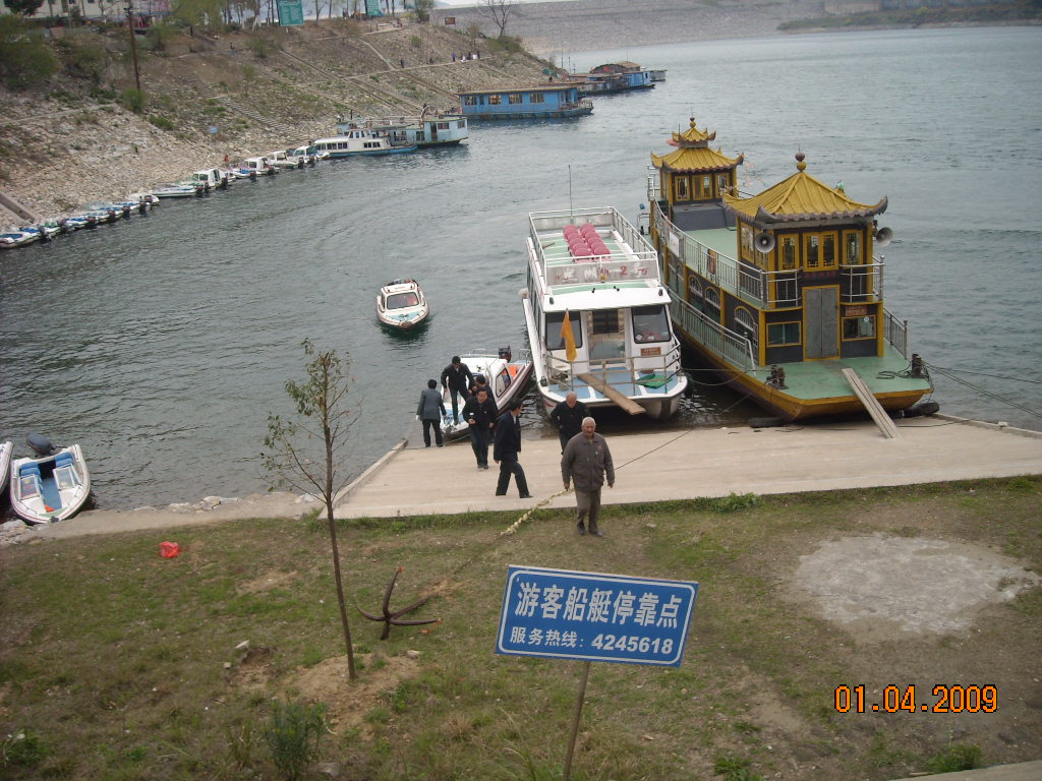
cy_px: 390
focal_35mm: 35
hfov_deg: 52.6
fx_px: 1054
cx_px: 521
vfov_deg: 40.7
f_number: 5.6
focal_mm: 5.7
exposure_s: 1/176
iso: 64
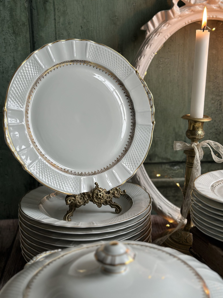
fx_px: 412
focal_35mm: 48
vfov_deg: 39.7
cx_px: 112
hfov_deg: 30.3
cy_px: 149
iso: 125
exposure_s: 1/109
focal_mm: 6.86
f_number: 1.78
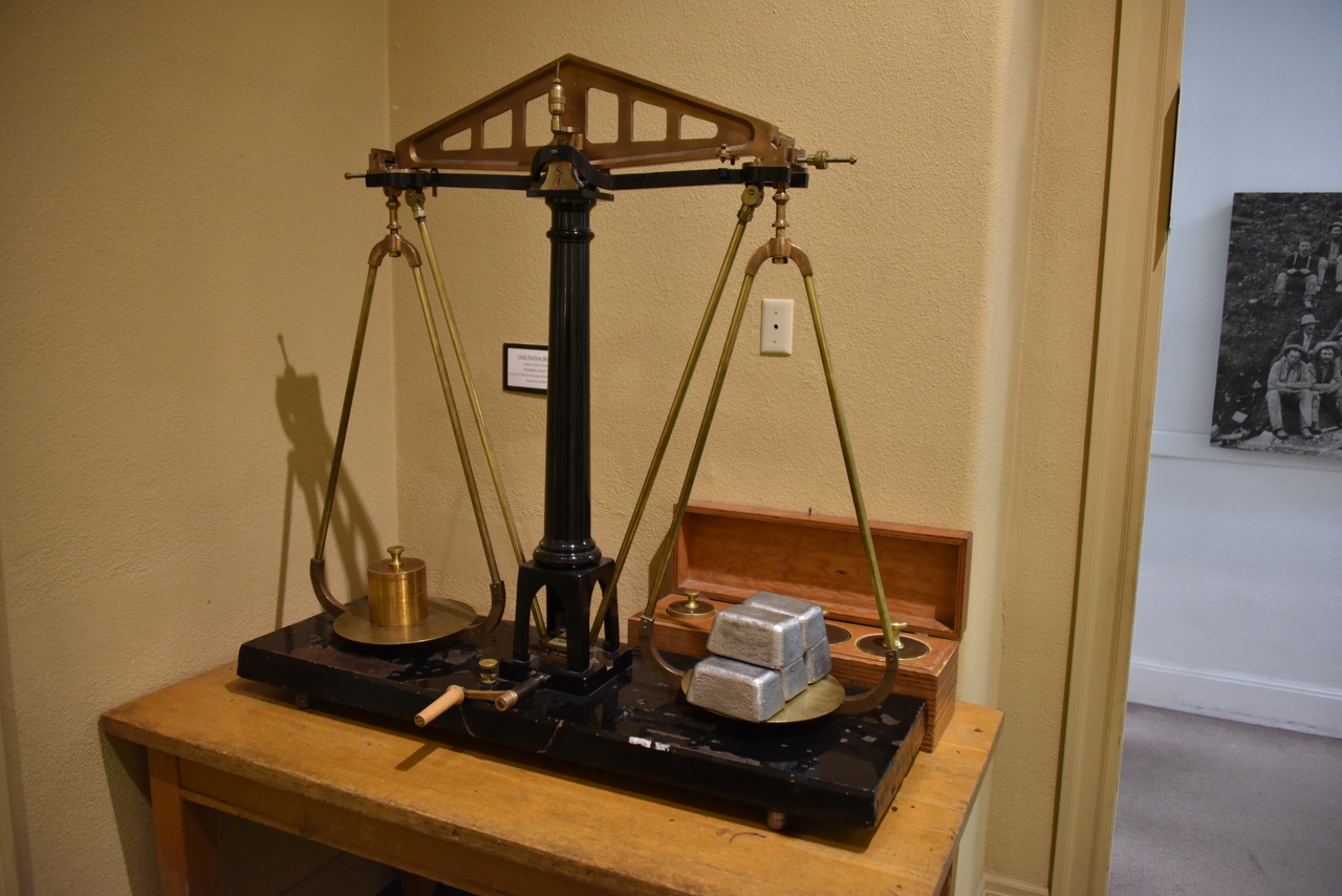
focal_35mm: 28
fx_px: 1044
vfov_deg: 46.4
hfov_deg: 65.5
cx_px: 671
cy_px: 448
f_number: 3.5
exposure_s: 1/60
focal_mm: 28
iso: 1800
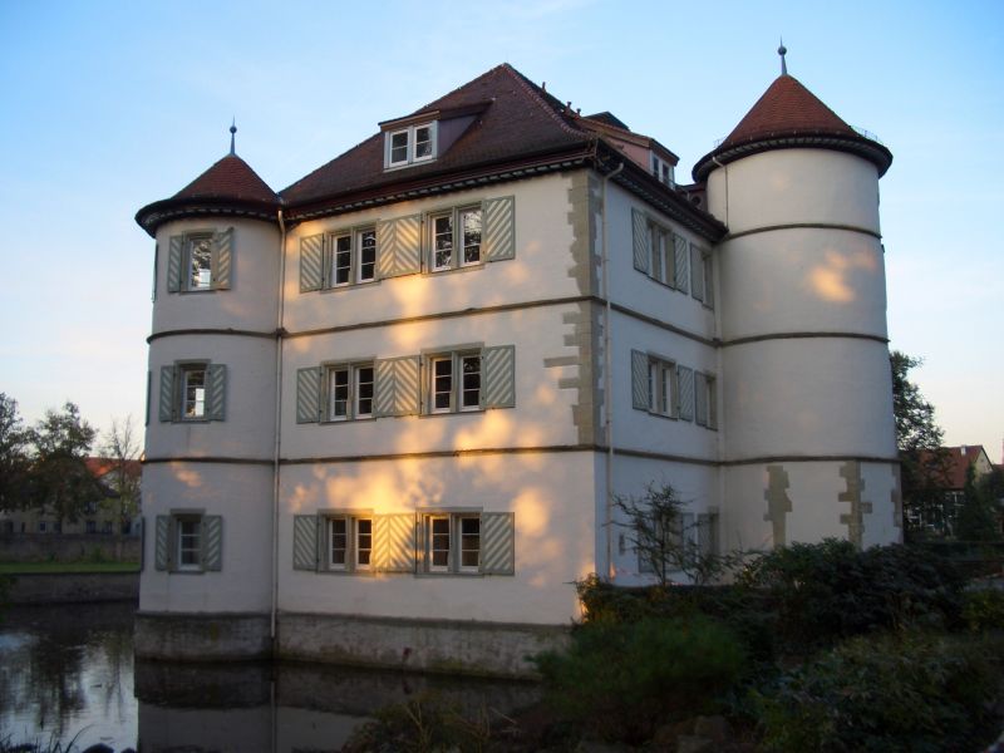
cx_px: 502
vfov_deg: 40.7
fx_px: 1015
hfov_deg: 52.6
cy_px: 376
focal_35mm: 35
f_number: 2.6
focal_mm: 5.8
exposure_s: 1/100
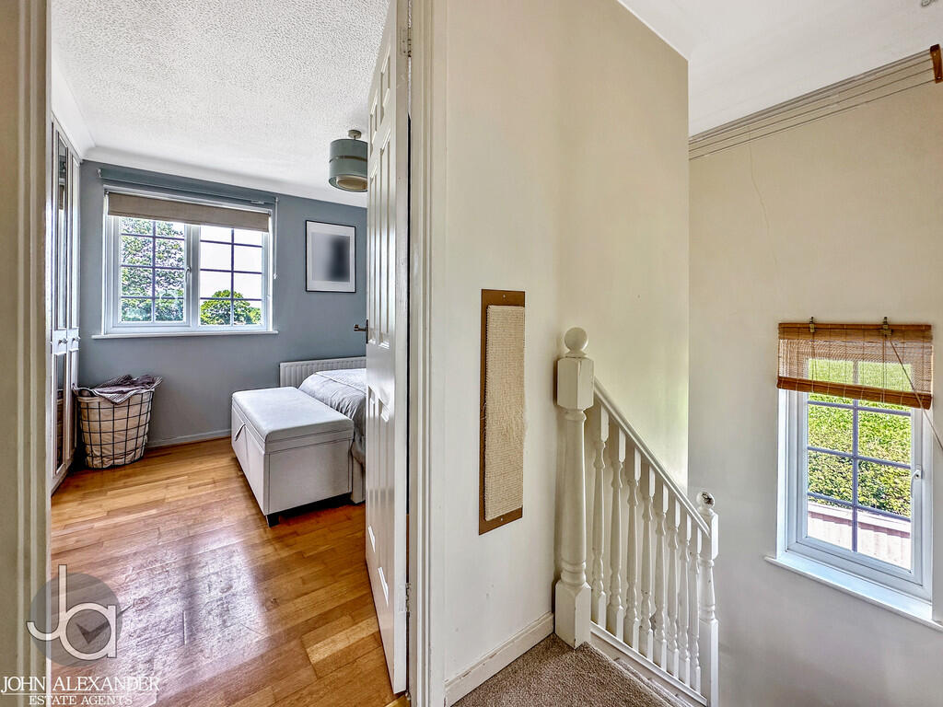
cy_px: 354
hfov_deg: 102.1
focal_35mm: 14
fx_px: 381
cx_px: 472
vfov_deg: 85.7
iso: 40
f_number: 2.2
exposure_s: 1/110
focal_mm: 2.22
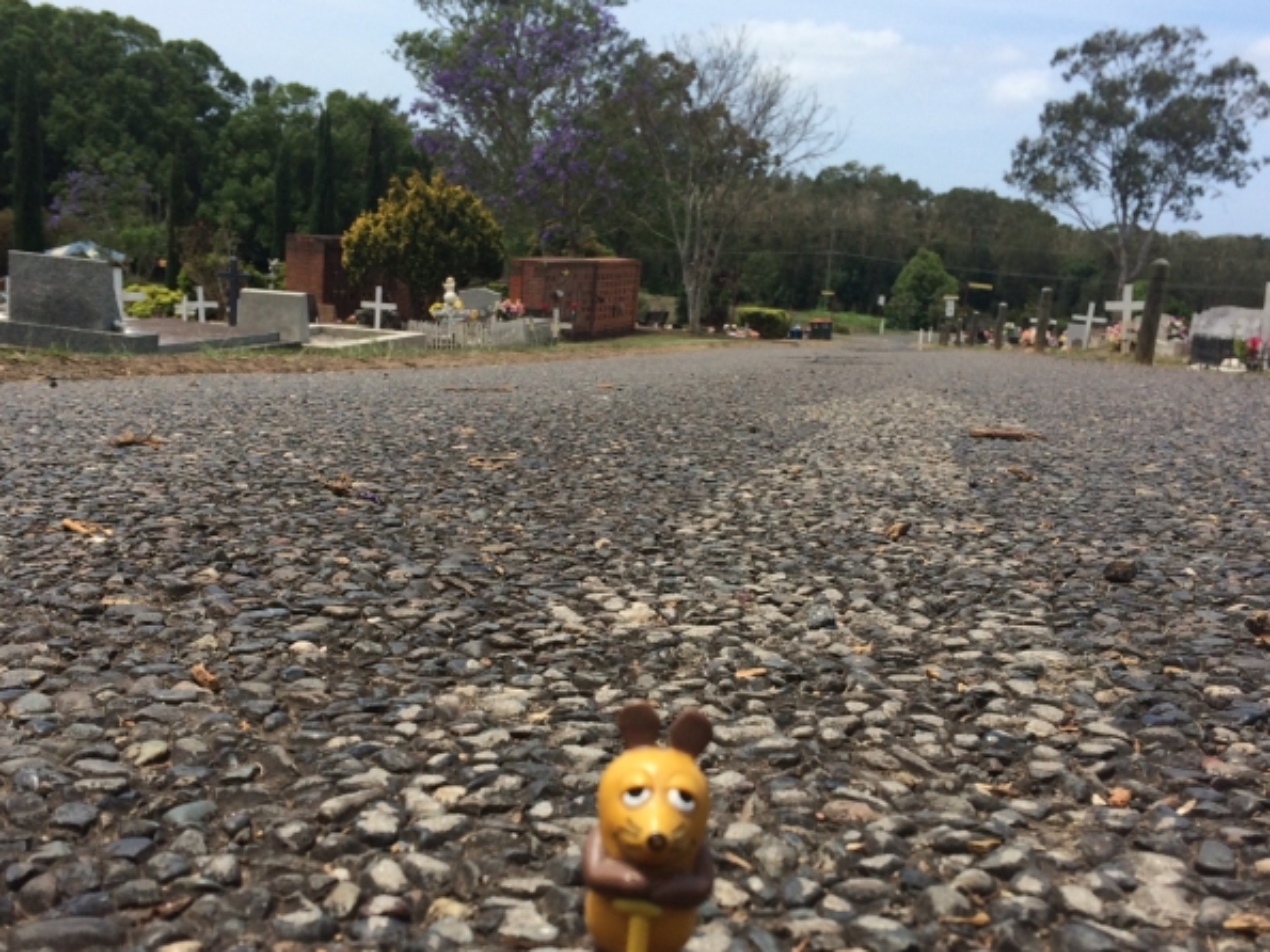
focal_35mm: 39
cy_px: 553
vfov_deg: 36.7
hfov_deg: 47.9
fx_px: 1431
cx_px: 615
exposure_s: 1/2564
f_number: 2.2
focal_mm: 4.15
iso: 32
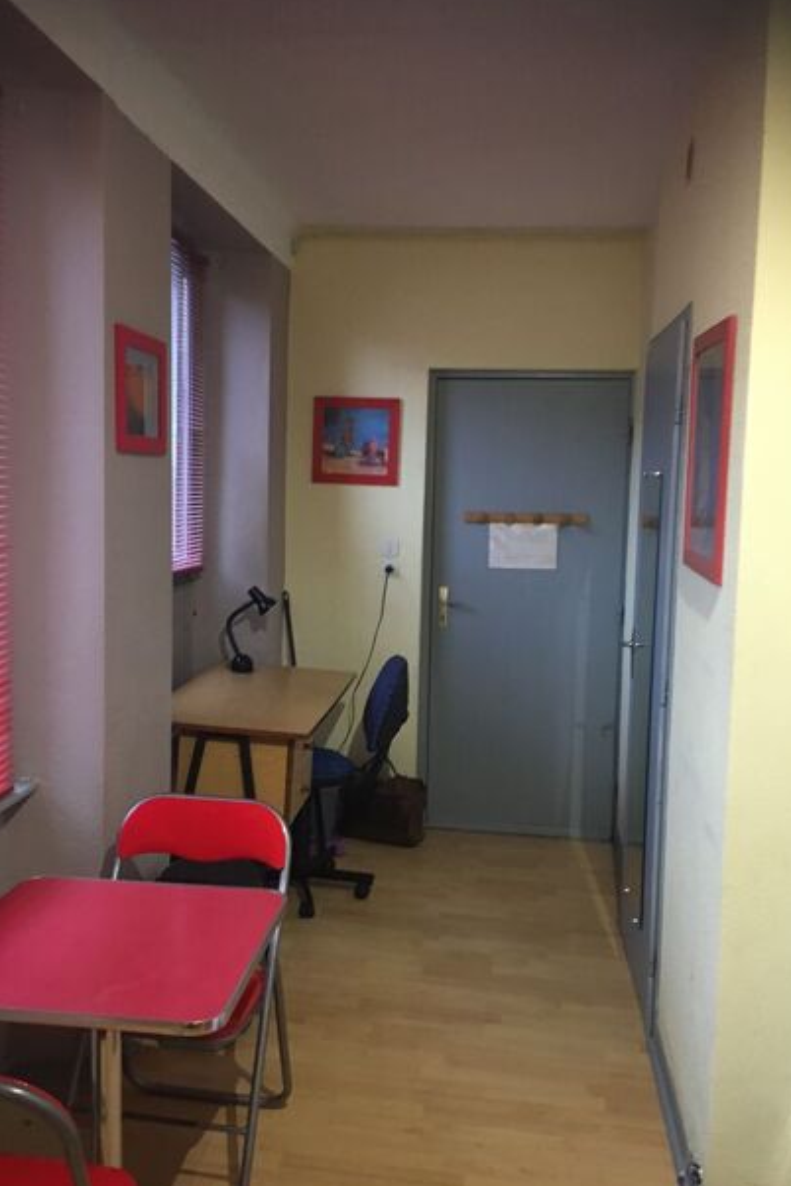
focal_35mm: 32
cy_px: 584
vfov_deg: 58.7
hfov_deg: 41.0
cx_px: 344
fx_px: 1055
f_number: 2.2
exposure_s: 1/33
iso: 200
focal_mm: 4.15
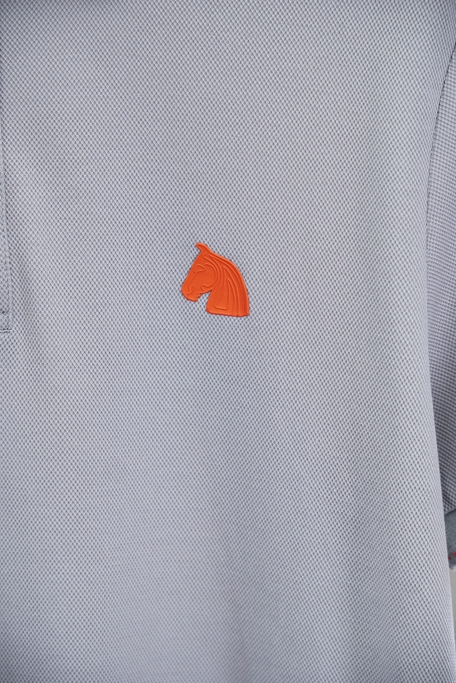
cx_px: 228
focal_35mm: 105
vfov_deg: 19.5
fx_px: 1995
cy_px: 342
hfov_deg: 13.0
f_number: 4
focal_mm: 70
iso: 1000
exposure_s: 1/250
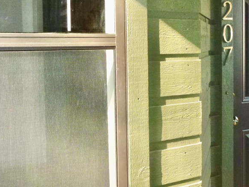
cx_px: 188
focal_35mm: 63
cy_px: 71
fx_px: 453
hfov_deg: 30.2
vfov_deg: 23.2
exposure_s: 1/60
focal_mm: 6.4
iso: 250
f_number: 3.7
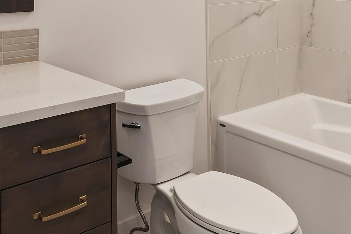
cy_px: -33
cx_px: 118
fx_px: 419
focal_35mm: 43
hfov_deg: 44.8
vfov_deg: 28.0
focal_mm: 10
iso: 320
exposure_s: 1/2.5
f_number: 6.3
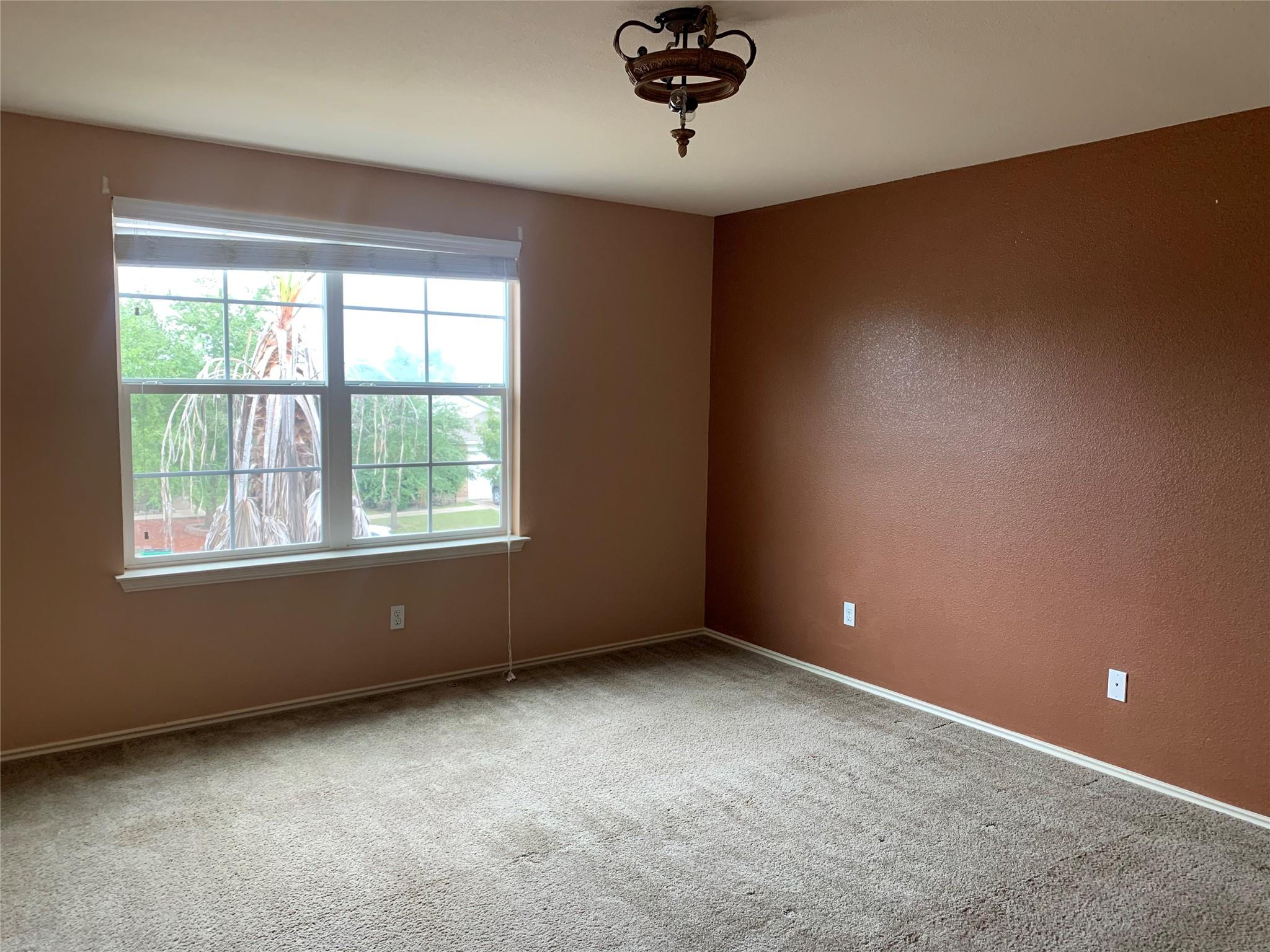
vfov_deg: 53.1
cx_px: 635
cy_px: 476
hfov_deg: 67.3
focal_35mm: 26
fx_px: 954
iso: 100
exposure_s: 1/101
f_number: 1.8
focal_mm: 4.25
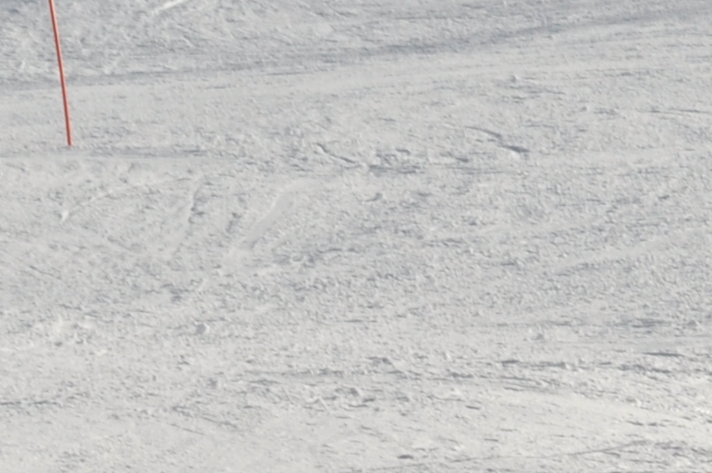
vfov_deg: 3.0
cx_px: 1256
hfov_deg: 4.5
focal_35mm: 457
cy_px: -309
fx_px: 9022
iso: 200
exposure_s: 1/250
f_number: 16
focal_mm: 55
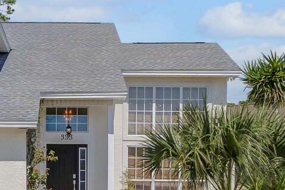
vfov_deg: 17.7
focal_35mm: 75
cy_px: 193
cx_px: 74
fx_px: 594
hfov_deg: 26.7
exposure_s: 1/1250
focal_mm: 12
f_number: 5.6
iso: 100
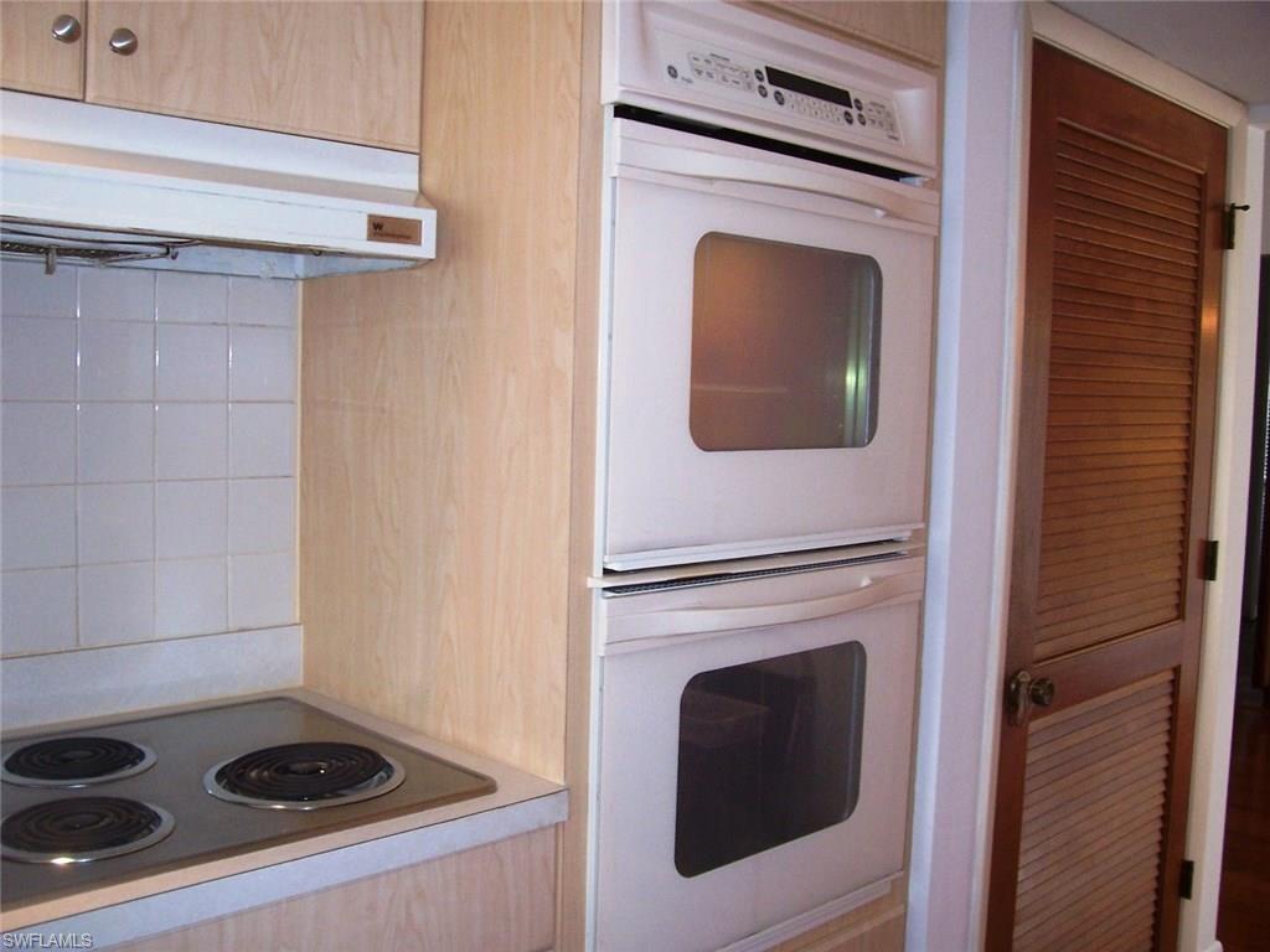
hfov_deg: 54.0
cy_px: 476
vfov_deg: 41.8
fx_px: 1247
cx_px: 635
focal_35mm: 34
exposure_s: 1/60
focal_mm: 5.6
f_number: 2.7
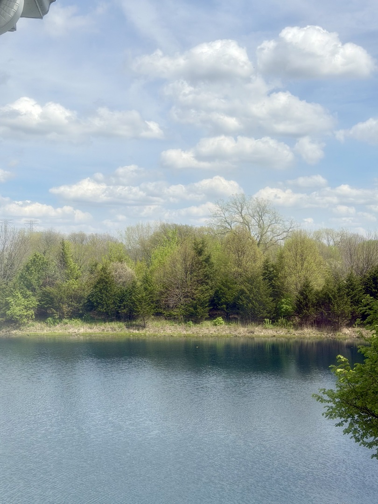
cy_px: 252
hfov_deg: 30.3
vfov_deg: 39.7
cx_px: 189
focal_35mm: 48
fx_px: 699
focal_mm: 6.76
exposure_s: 1/4587
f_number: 1.78
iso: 64
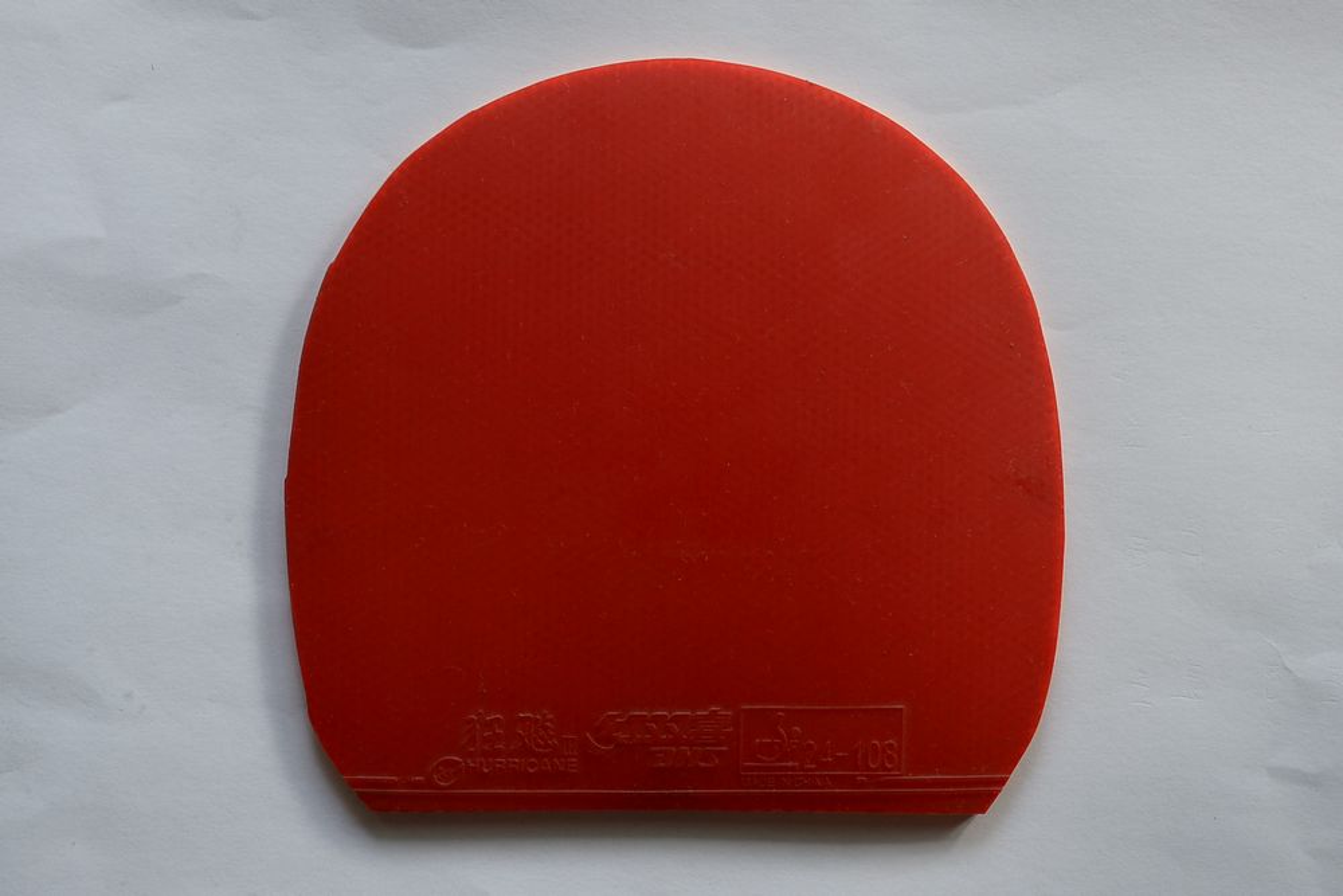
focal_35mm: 42
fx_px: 1567
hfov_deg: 46.4
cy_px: 448
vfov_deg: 31.9
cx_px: 672
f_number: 6.3
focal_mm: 28
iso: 200
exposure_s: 1/60
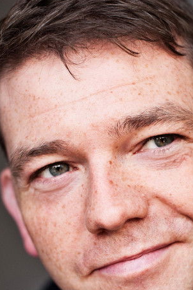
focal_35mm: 83
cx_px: 124
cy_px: 212
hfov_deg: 16.4
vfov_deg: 24.3
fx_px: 668
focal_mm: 50
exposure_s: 1/320
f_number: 3.2
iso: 800
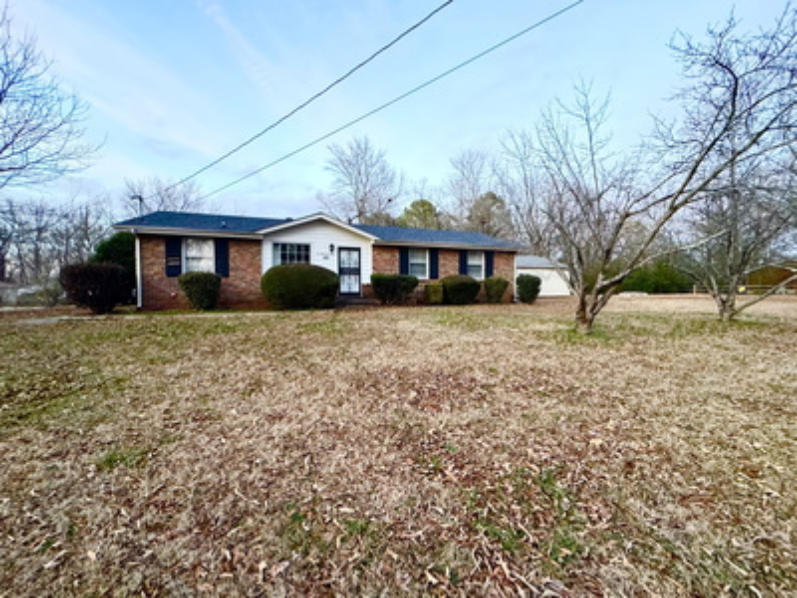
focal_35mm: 14
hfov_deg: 102.1
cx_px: 398
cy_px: 299
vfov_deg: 85.7
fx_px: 322
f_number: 2.2
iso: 400
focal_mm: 2.22
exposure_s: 1/60
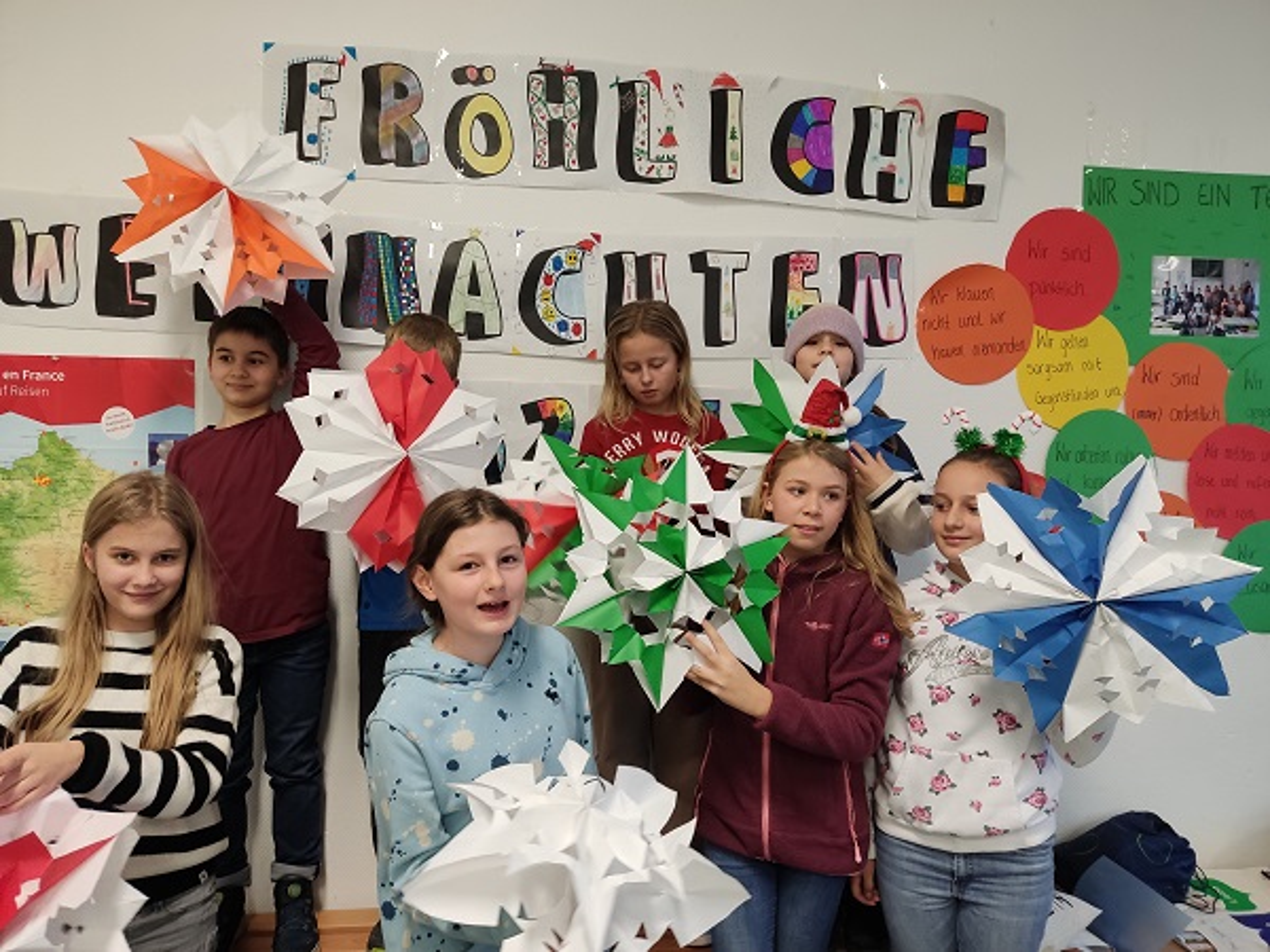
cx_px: 635
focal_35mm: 25
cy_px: 476
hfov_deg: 69.4
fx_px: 917
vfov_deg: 54.9
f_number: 1.79
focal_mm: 4.71
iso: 372
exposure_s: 1/33
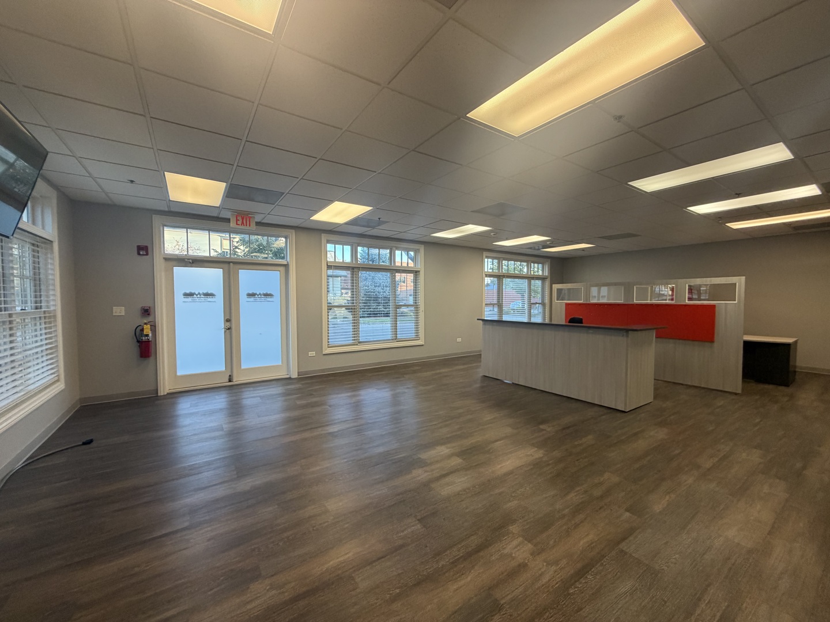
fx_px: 336
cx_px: 415
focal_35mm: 14
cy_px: 311
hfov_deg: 102.1
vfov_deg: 85.7
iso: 250
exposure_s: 1/120
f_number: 2.2
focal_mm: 2.22
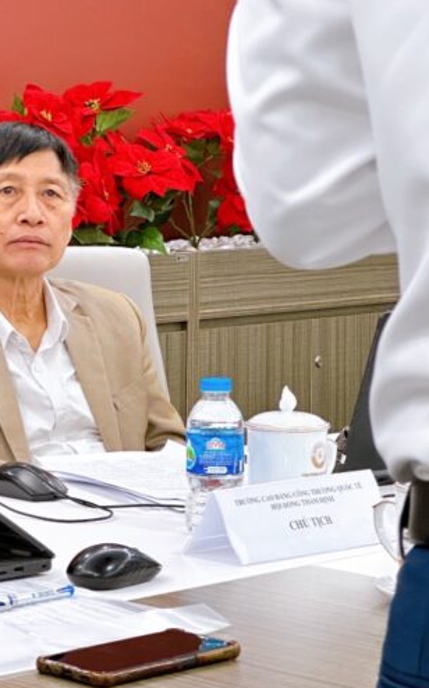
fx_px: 2380
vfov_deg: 16.4
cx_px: -31
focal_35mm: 127
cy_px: 302
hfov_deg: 10.2
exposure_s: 1/50
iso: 320
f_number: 2.8
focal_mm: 9
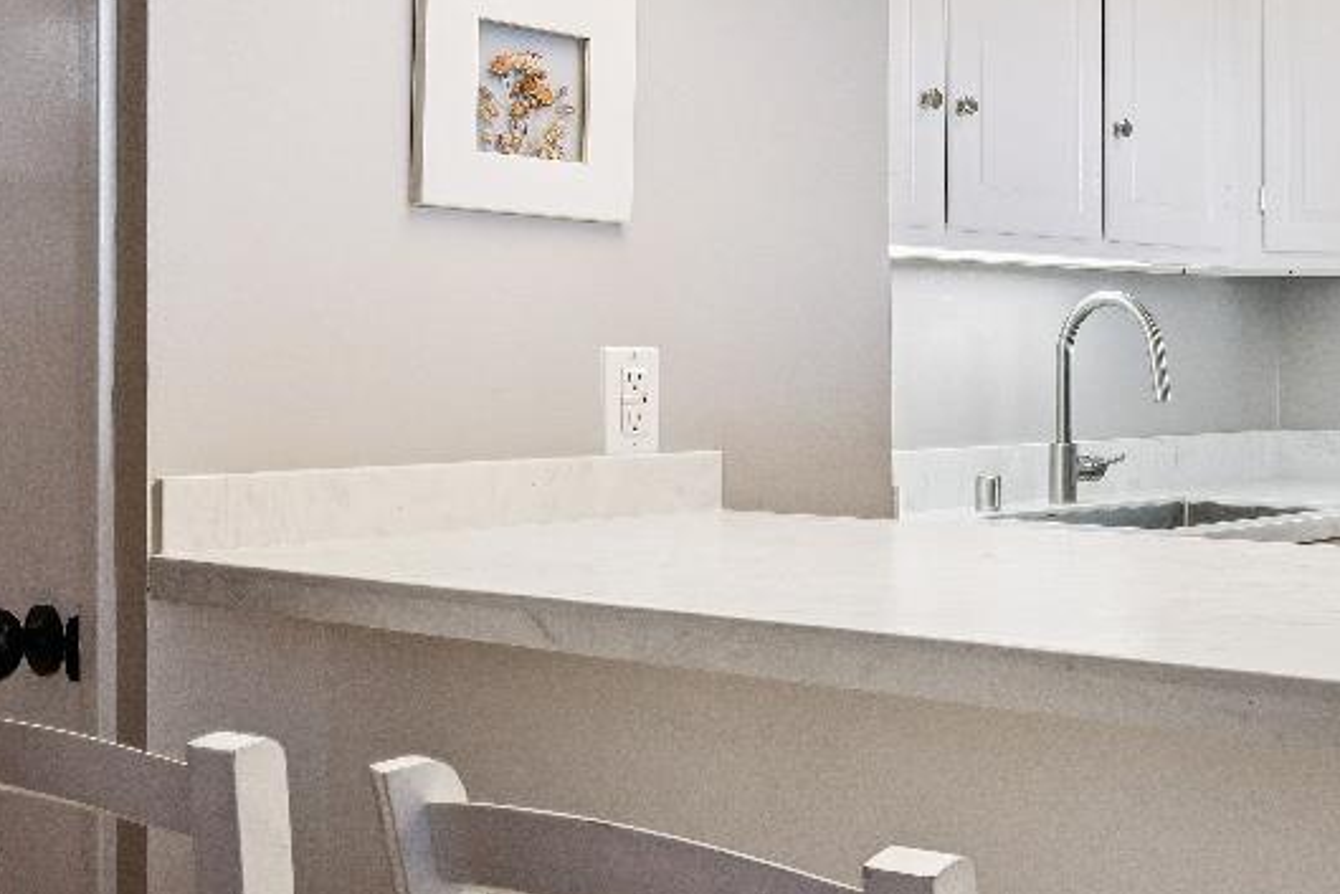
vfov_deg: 26.4
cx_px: 1236
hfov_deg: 36.2
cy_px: 355
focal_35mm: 51
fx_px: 1899
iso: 125
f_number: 8
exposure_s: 1/15
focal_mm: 18
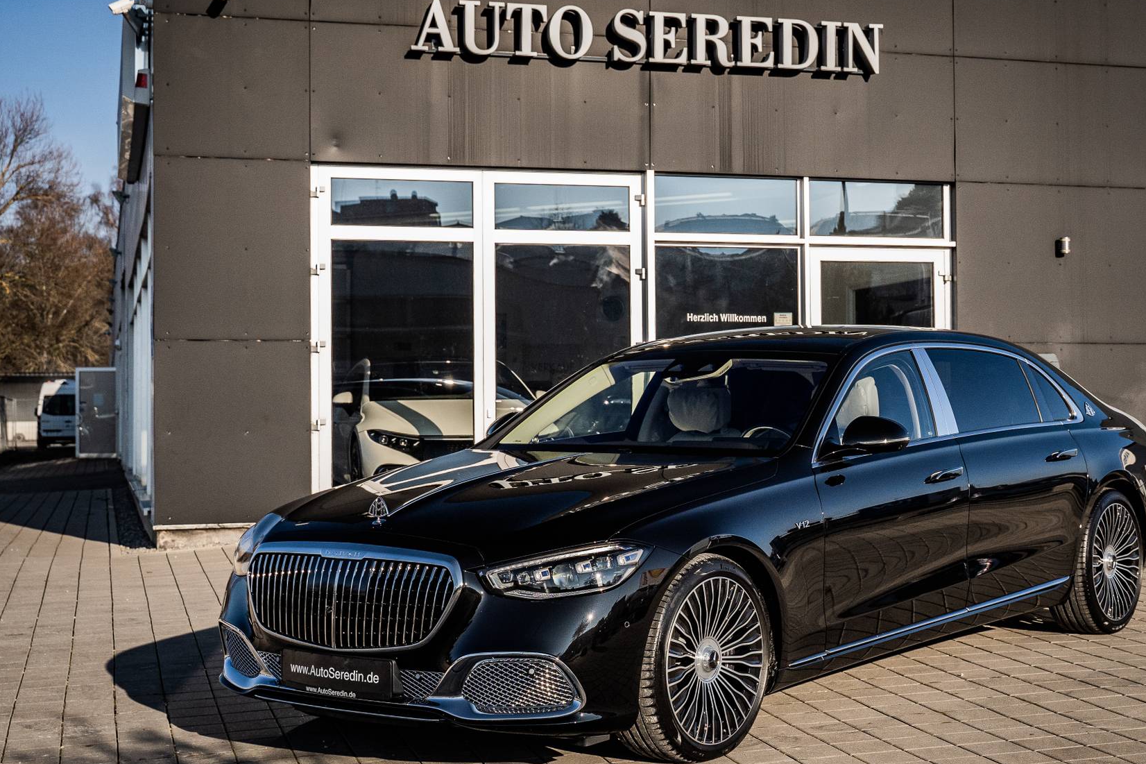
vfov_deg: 31.2
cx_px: 619
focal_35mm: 43
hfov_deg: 45.4
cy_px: 379
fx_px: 1369
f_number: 5
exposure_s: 1/2000
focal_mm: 37
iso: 1600
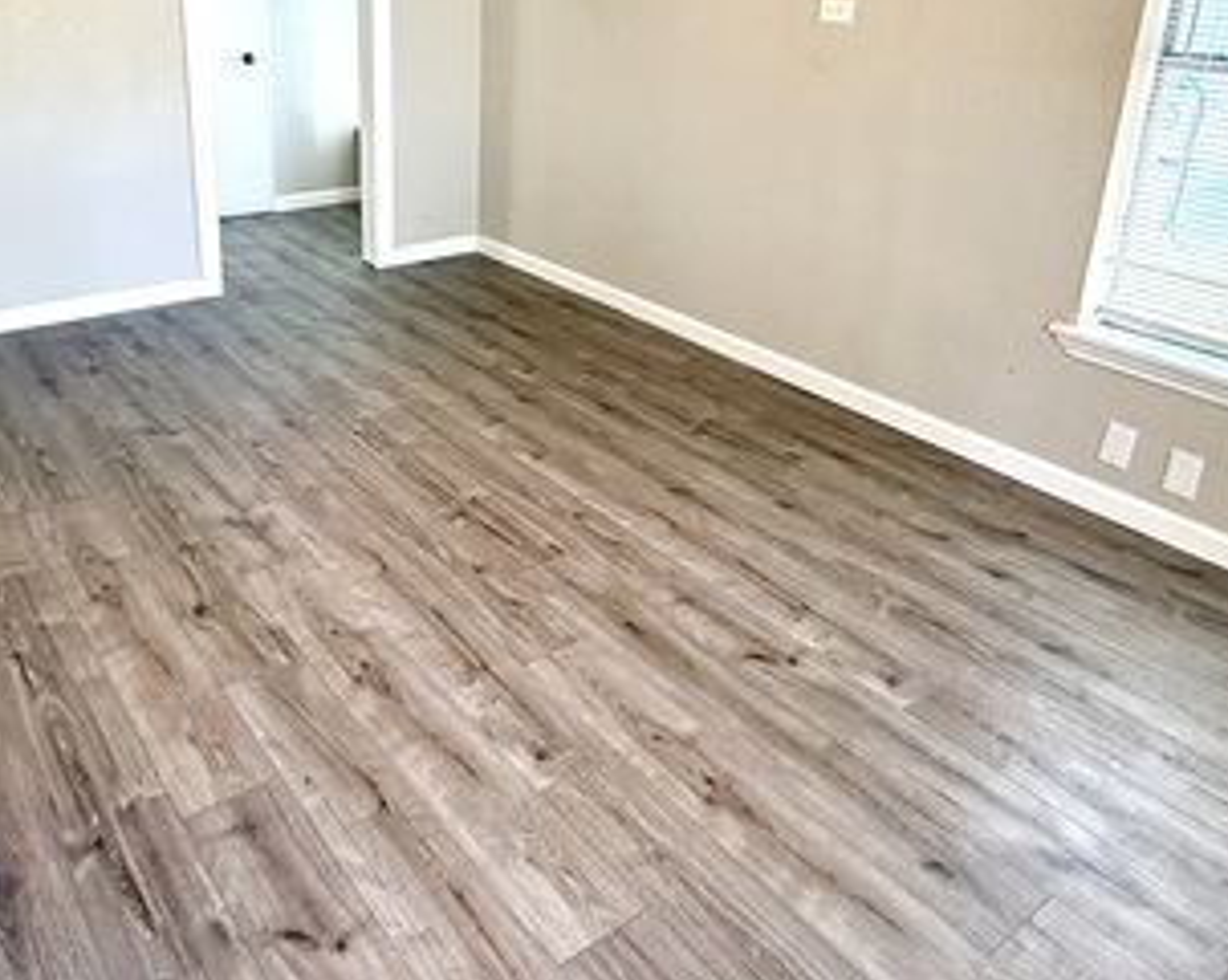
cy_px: 309
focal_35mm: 29
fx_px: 1053
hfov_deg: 60.1
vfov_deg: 48.9
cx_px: 512
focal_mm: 2.22
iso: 200
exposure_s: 1/120
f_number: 2.2
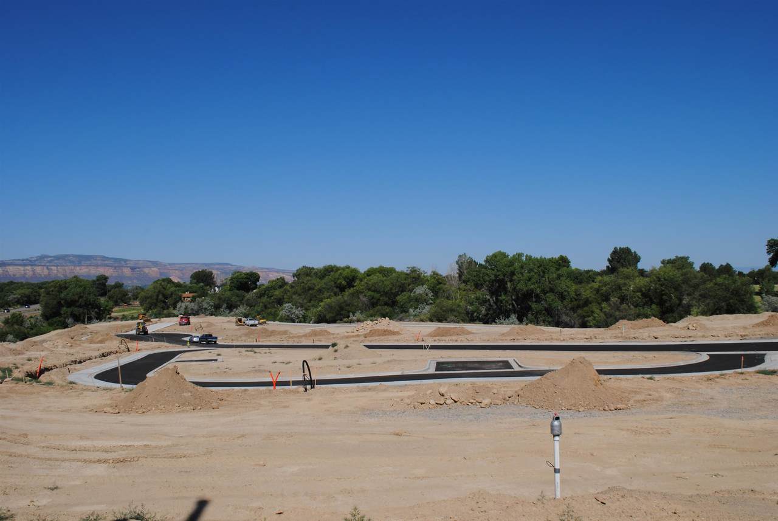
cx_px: 389
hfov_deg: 57.2
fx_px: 714
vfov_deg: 40.1
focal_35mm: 33
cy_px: 260
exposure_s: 1/320
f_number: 9
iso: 100
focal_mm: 22
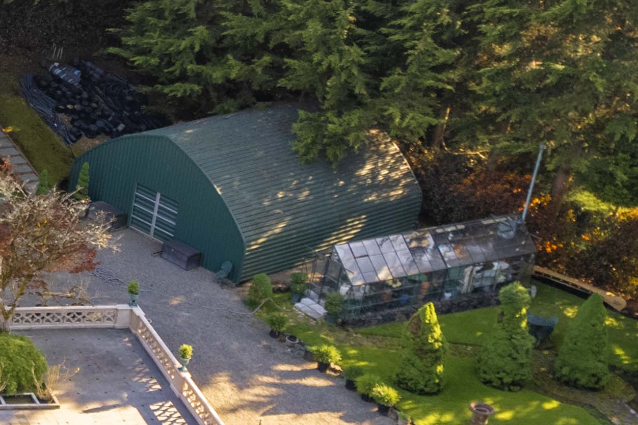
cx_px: -463
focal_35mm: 96
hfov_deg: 17.7
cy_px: 369
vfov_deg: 14.1
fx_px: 1701
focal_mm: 8.38
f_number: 2.8
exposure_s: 1/200
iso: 100
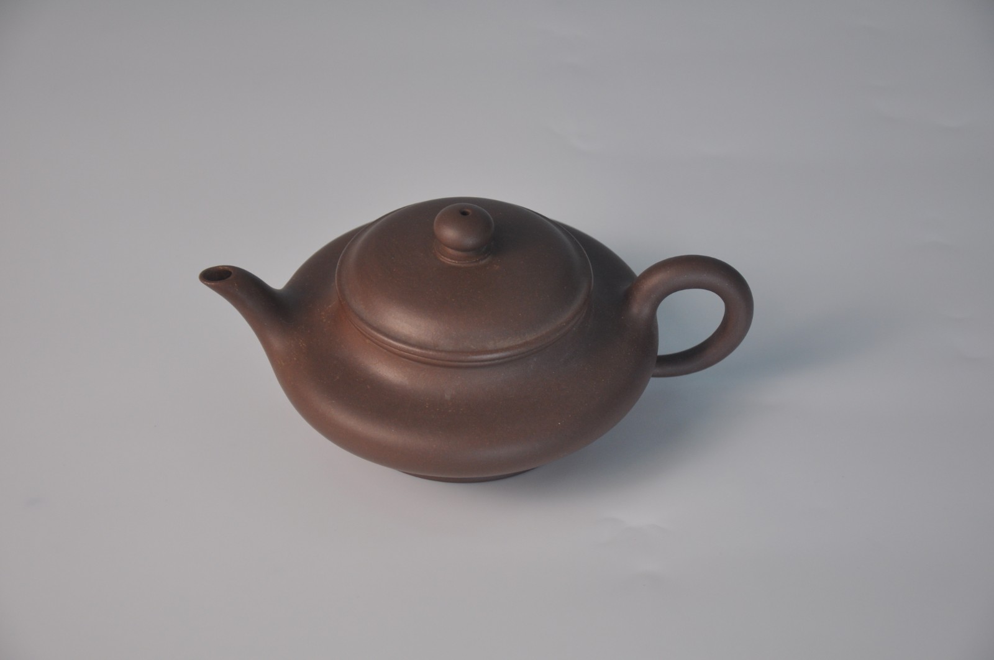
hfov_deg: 23.4
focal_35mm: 87
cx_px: 497
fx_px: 2399
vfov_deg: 15.7
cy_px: 330
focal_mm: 58
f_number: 5
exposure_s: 1/100
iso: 400
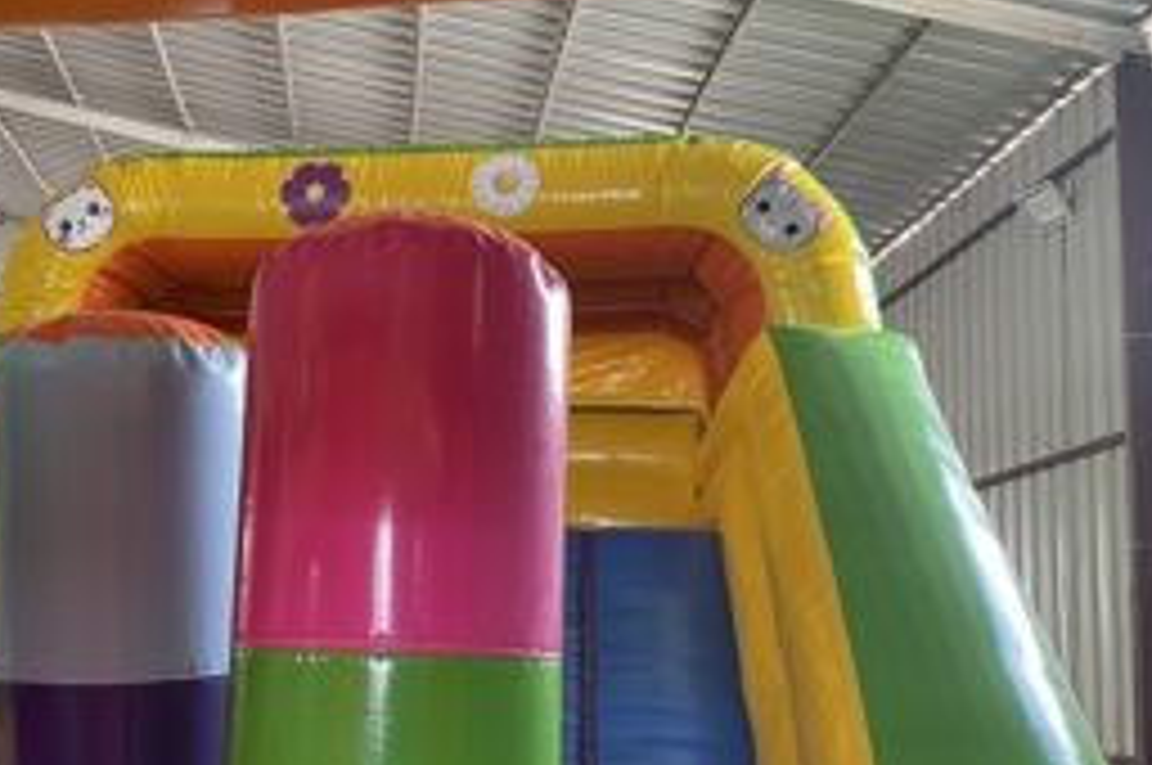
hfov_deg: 51.1
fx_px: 1182
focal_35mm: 37
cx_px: 396
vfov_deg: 35.5
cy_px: 518
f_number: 1.6
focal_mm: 4.2
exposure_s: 1/60
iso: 160
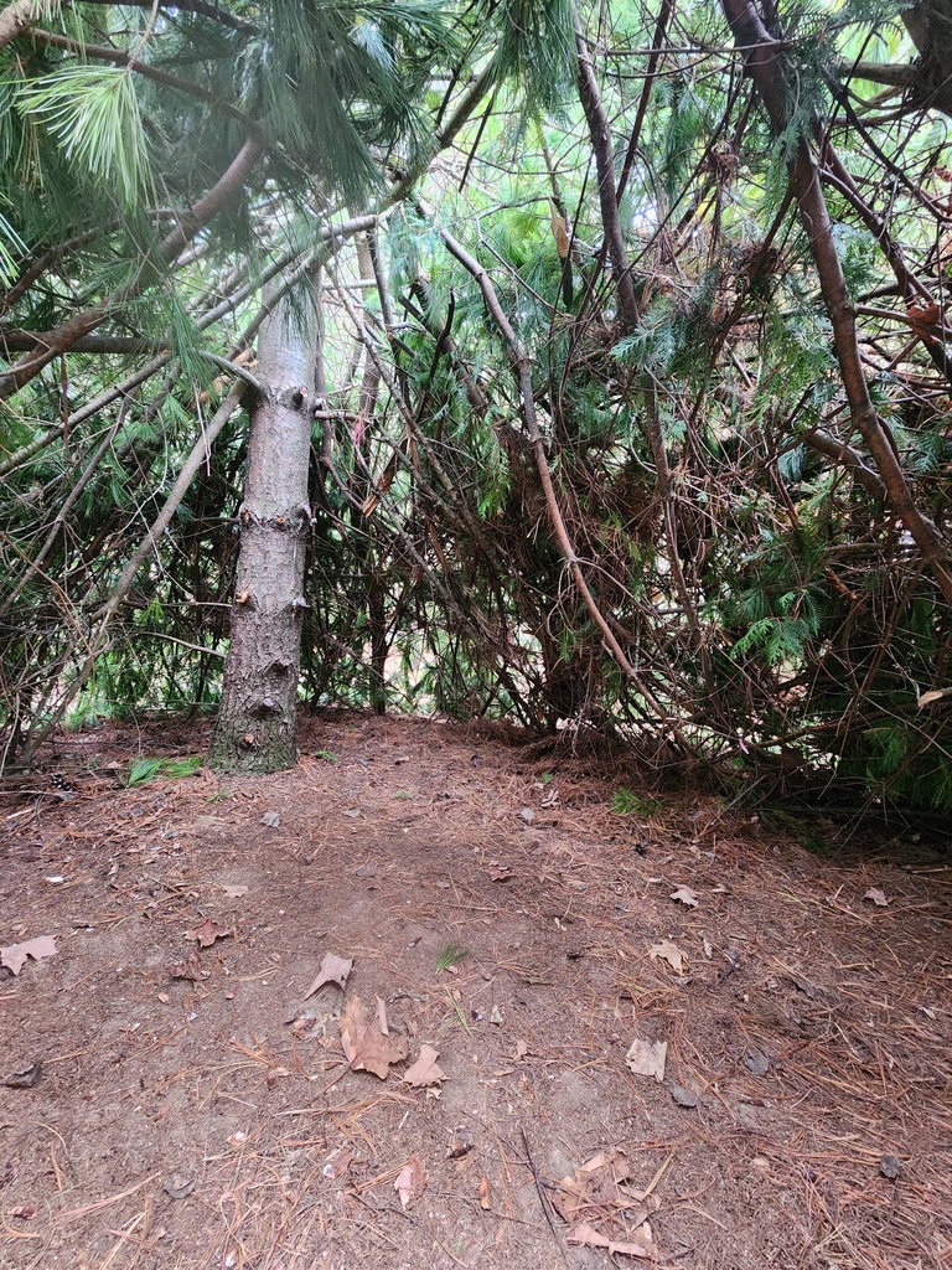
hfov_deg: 89.9
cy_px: 635
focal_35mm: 13
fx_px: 477
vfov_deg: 106.2
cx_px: 476
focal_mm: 2.2
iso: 640
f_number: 2.2
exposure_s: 1/30
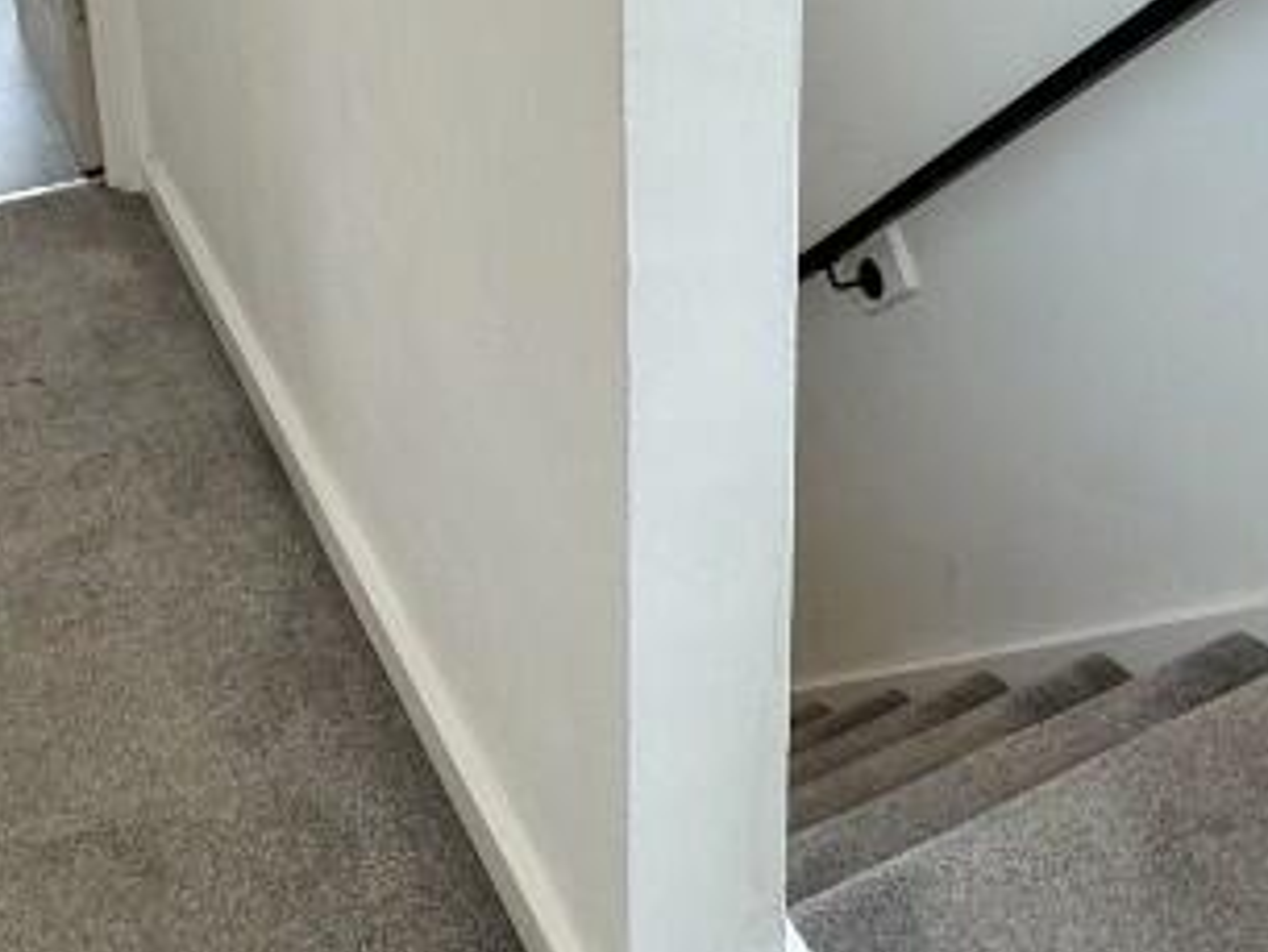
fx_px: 1722
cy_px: -146
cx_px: 707
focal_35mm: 47
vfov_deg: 27.7
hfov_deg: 40.4
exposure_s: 1/100
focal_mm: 2.22
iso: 160
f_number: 2.2
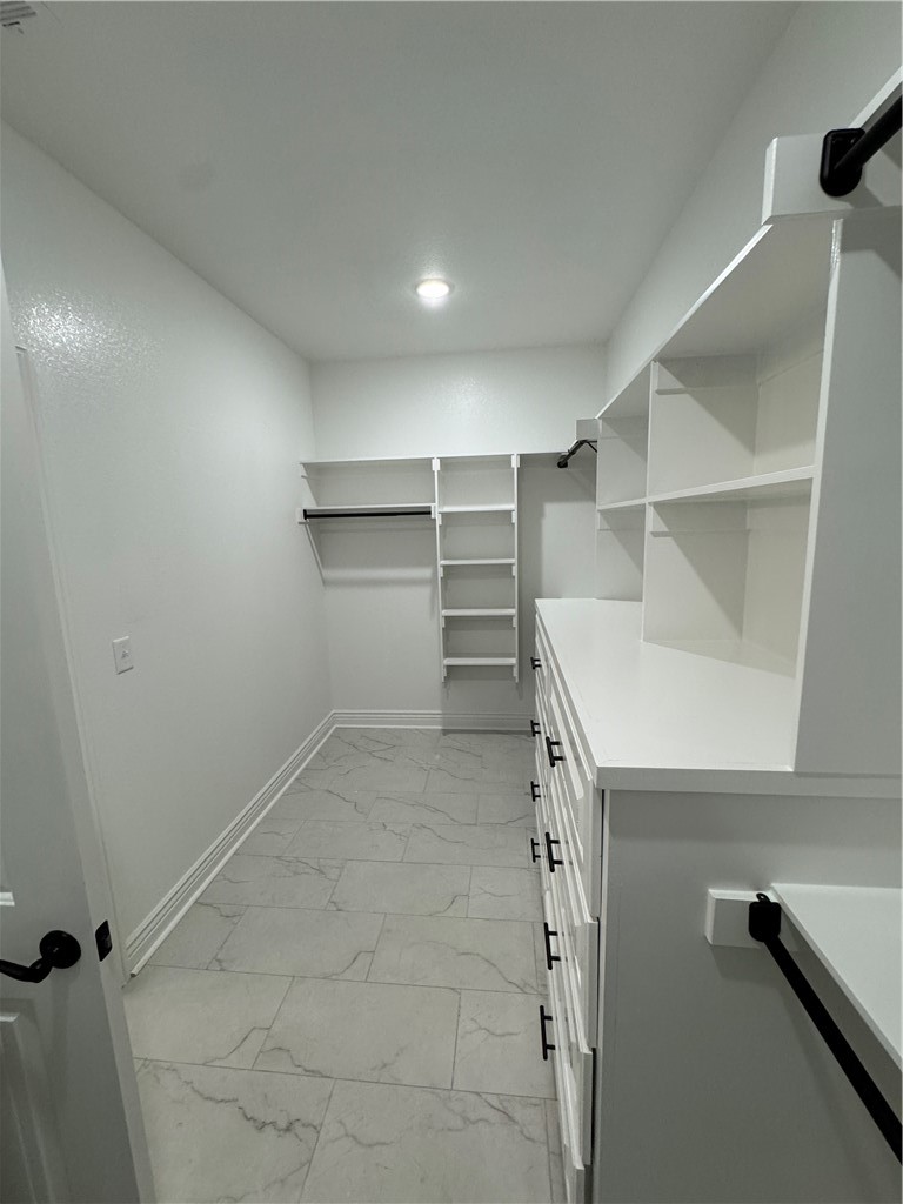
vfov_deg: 102.1
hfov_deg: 85.7
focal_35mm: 14
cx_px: 452
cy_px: 602
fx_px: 487
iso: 250
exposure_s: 1/120
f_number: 2.2
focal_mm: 2.22
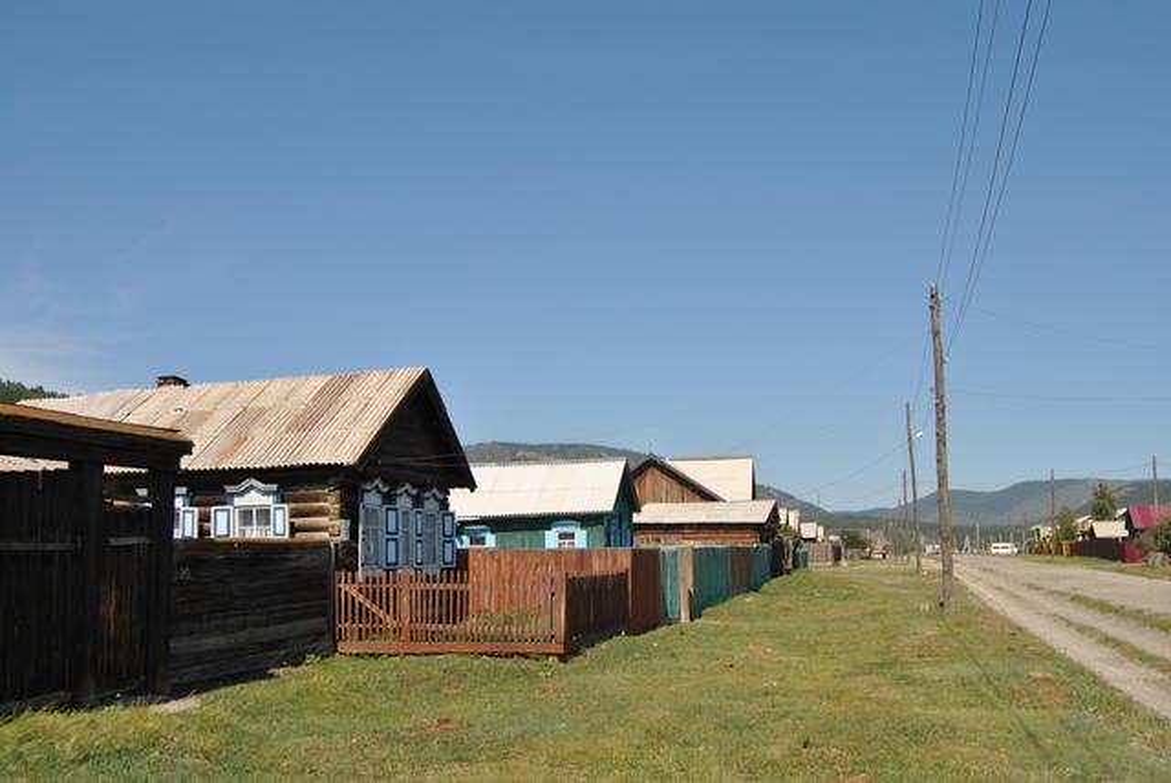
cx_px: 586
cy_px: 392
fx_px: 1172
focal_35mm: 36
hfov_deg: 53.1
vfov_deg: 36.9
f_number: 7.1
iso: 100
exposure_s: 1/400
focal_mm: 24
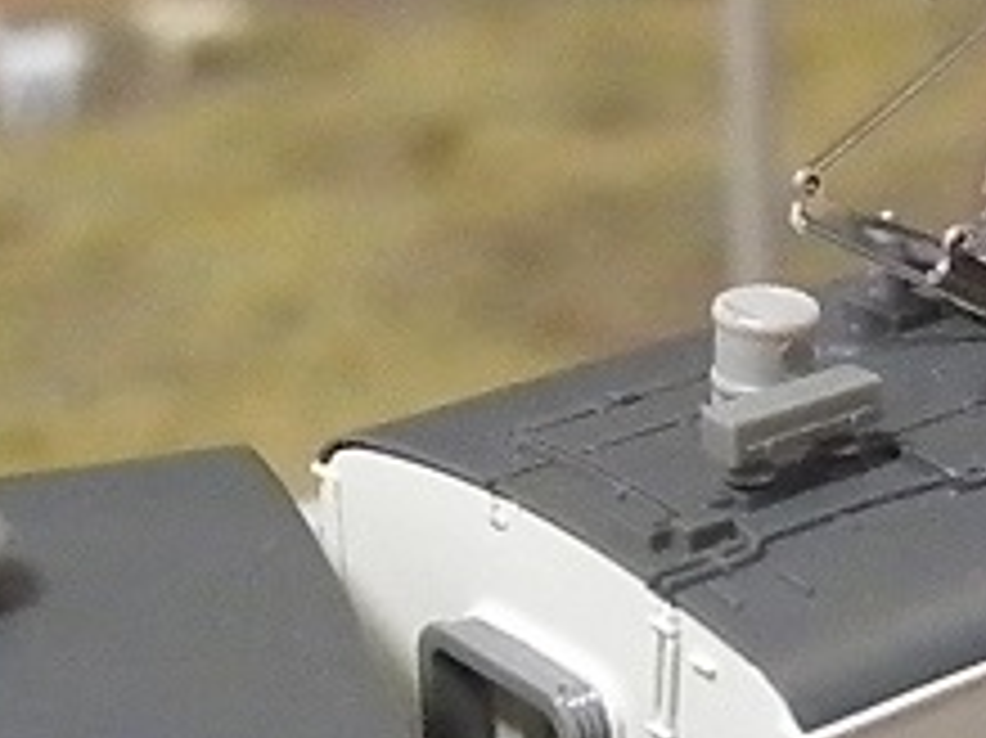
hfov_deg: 16.5
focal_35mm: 115
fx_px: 3274
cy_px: 385
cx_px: 1146
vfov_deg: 12.9
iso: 3200
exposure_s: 1/60
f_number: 3.9
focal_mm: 7.3
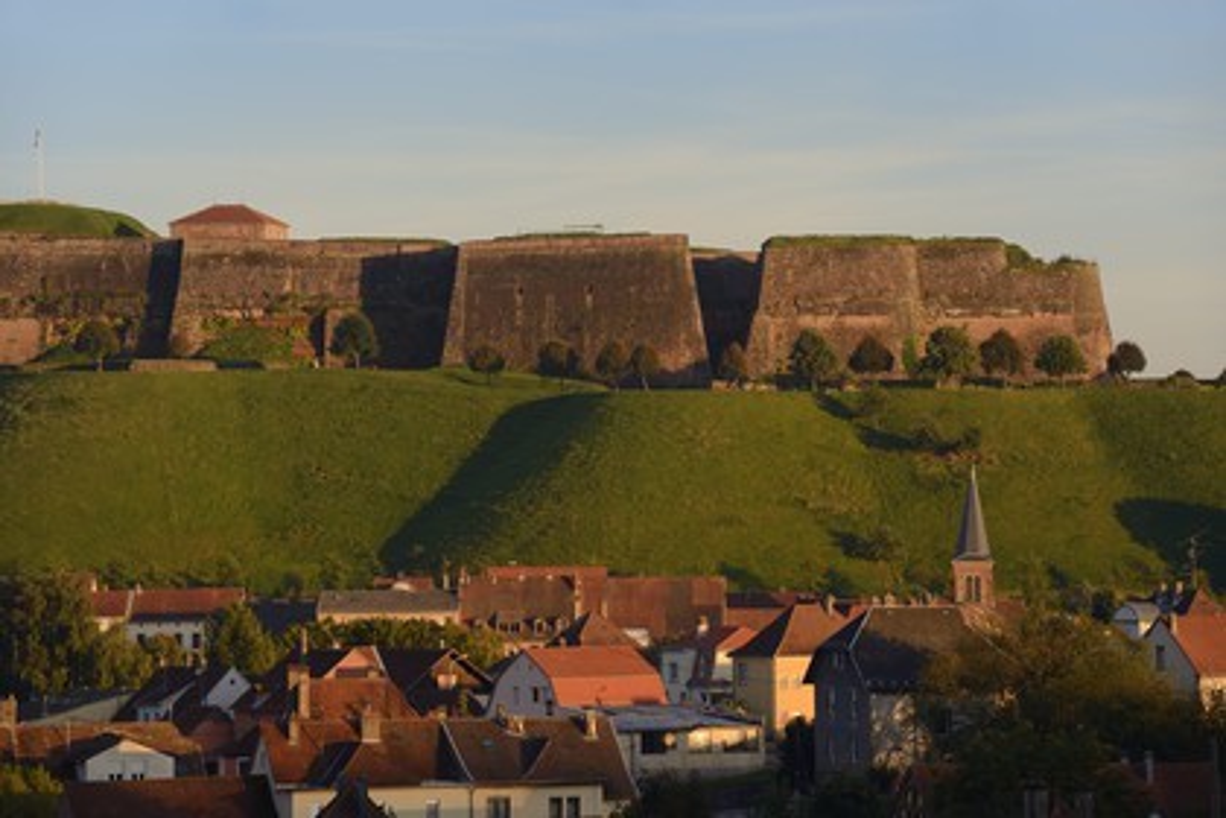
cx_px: 613
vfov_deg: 8.1
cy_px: 409
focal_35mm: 170
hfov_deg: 12.1
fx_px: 5789
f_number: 8
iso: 200
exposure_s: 1/200
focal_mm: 170
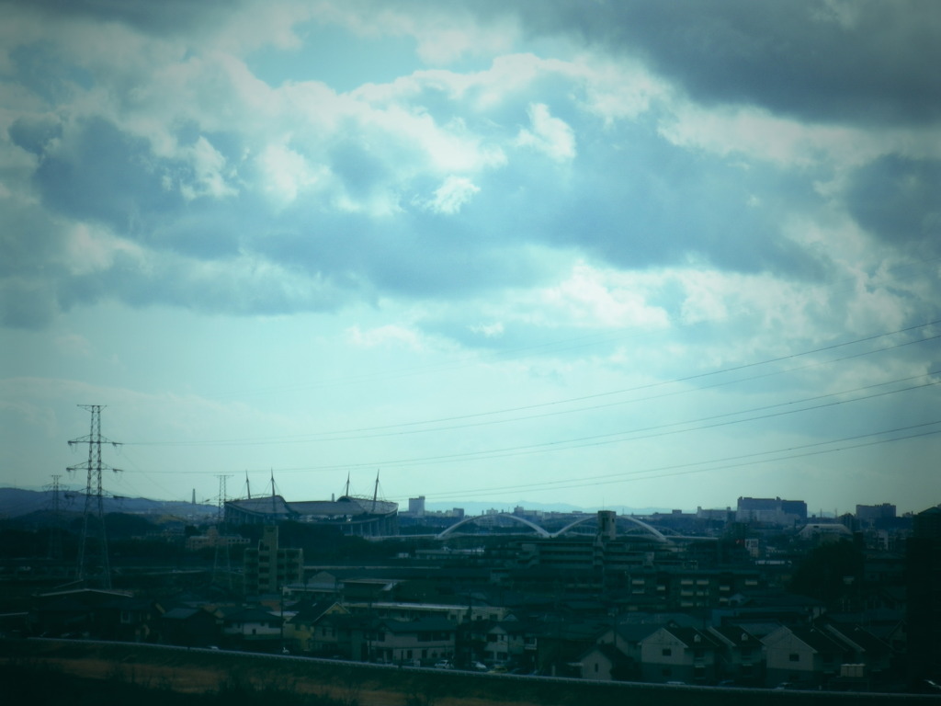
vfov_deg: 14.6
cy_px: 353
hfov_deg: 19.4
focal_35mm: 101
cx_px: 470
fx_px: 2746
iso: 80
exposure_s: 1/500
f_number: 4.8
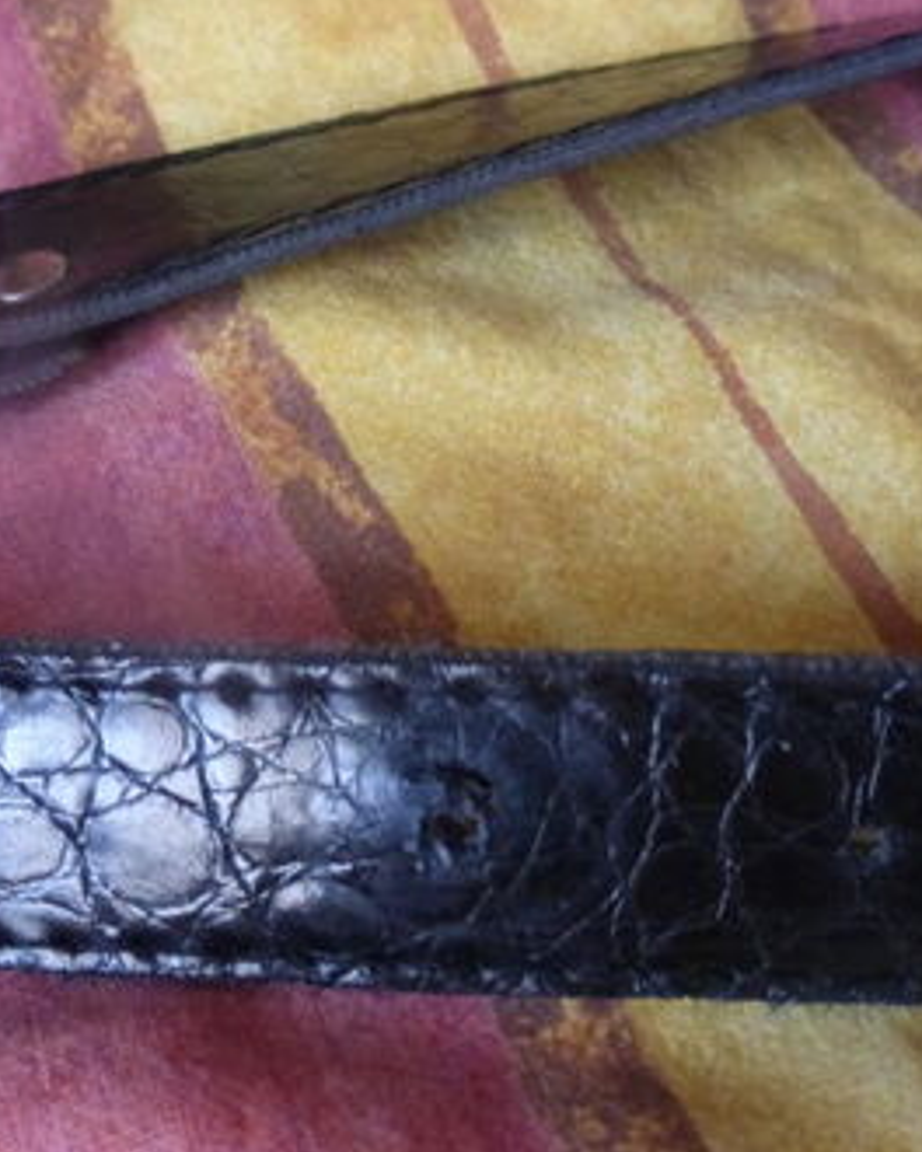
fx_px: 1501
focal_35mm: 44
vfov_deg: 42.0
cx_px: 409
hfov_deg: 34.1
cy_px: 559
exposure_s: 1/13
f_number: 3.6
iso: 800
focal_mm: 5.4
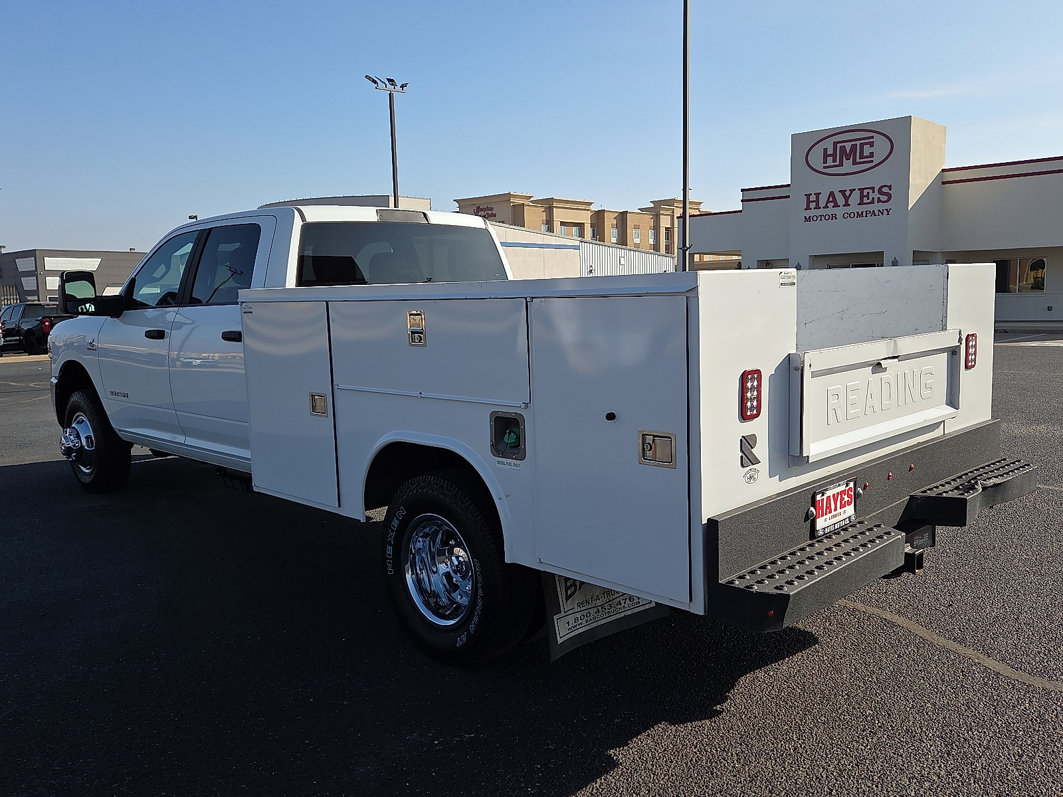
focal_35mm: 29
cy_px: 398
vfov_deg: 48.2
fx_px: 891
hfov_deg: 61.7
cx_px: 532
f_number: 1.8
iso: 76
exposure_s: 1/5000
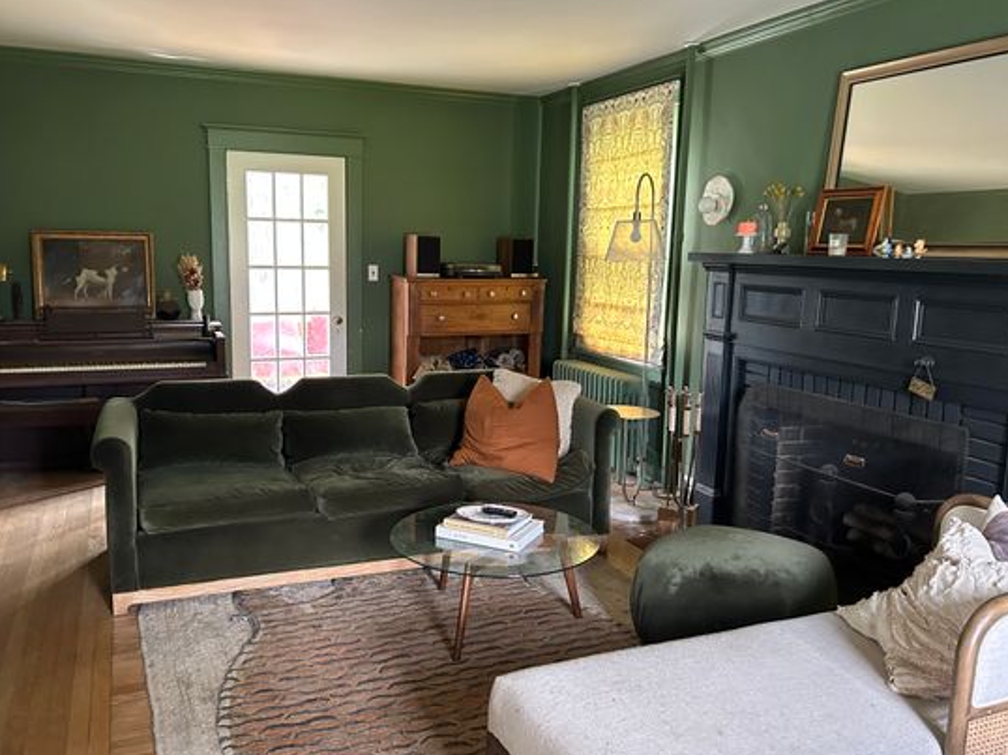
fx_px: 844
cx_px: 470
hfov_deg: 61.6
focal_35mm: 29
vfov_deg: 48.2
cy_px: 378
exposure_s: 1/55
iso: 500
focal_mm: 5.7
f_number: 1.5
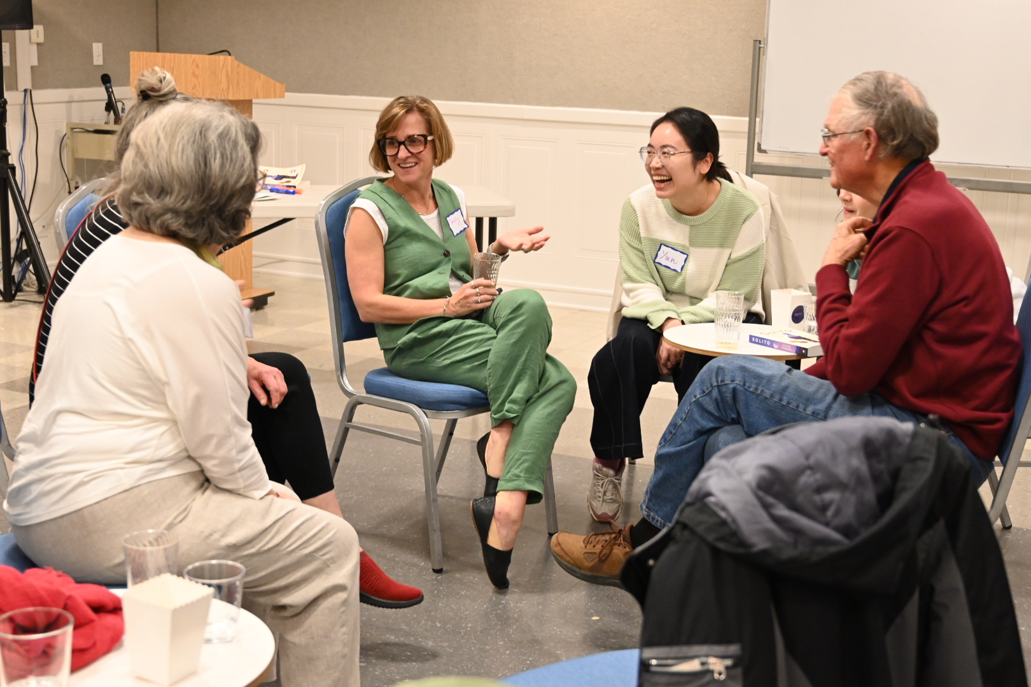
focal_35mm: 52
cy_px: 344
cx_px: 516
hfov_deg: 37.9
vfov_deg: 25.8
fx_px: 1503
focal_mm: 35
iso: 2500
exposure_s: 1/60
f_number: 4
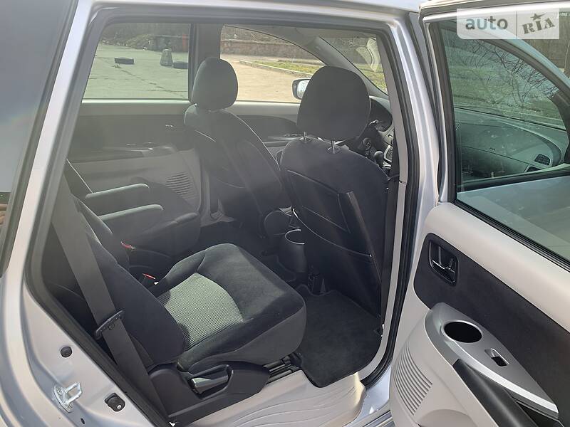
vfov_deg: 53.1
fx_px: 428
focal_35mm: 26
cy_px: 214
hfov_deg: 67.3
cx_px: 285
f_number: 1.8
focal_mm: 4.2
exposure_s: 1/122
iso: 25
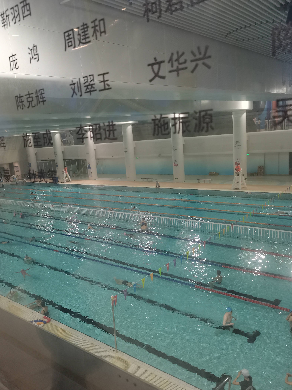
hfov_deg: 48.2
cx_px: 133
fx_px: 326
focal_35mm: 29
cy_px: 208
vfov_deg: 61.6
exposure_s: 1/50
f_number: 1.8
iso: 200
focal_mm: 5.58
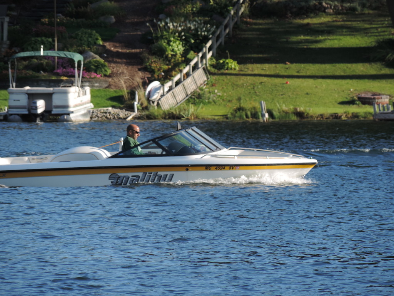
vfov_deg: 2.7
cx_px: 197
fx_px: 6260
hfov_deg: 3.6
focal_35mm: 550
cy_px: 148
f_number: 4.9
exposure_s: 1/250
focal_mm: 98.1
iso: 80
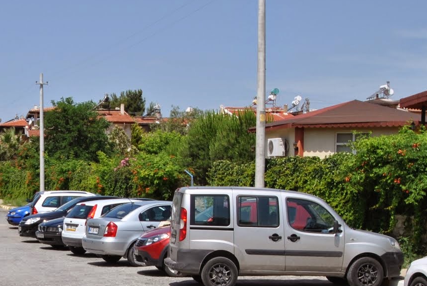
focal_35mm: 86
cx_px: 39
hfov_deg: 23.0
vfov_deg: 15.6
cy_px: 298
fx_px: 1021
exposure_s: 1/320
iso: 100
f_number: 9
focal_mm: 24
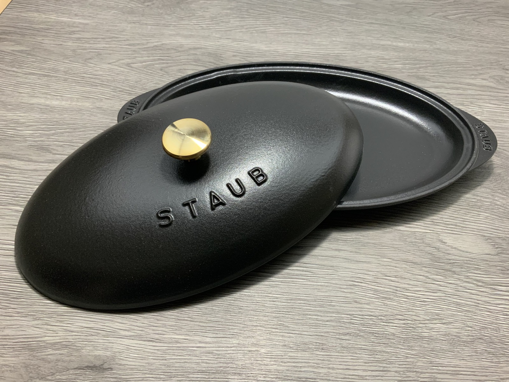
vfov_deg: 48.2
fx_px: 426
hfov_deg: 61.7
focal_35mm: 29
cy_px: 191
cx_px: 254
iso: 200
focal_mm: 3
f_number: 1.8
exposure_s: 1/60
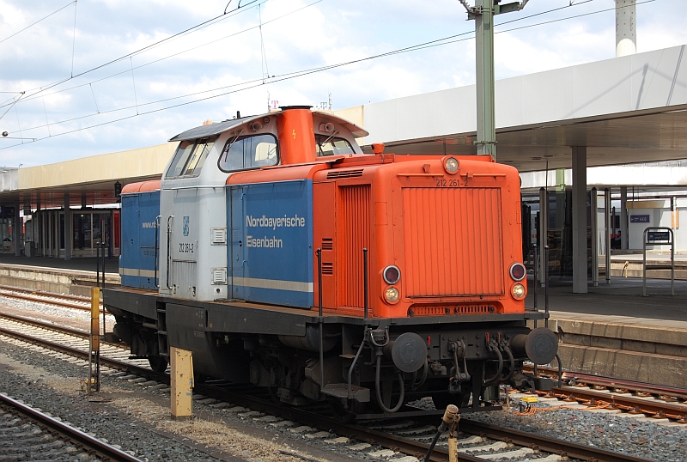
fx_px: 1579
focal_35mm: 82
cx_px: 344
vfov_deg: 16.7
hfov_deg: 24.6
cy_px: 231
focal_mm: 55
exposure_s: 1/320
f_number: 6.3
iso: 200
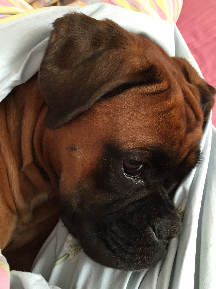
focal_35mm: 31
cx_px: 101
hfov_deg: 45.4
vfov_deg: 58.3
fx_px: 258
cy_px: 138
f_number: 2.2
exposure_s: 1/30
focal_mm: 4.15
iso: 160
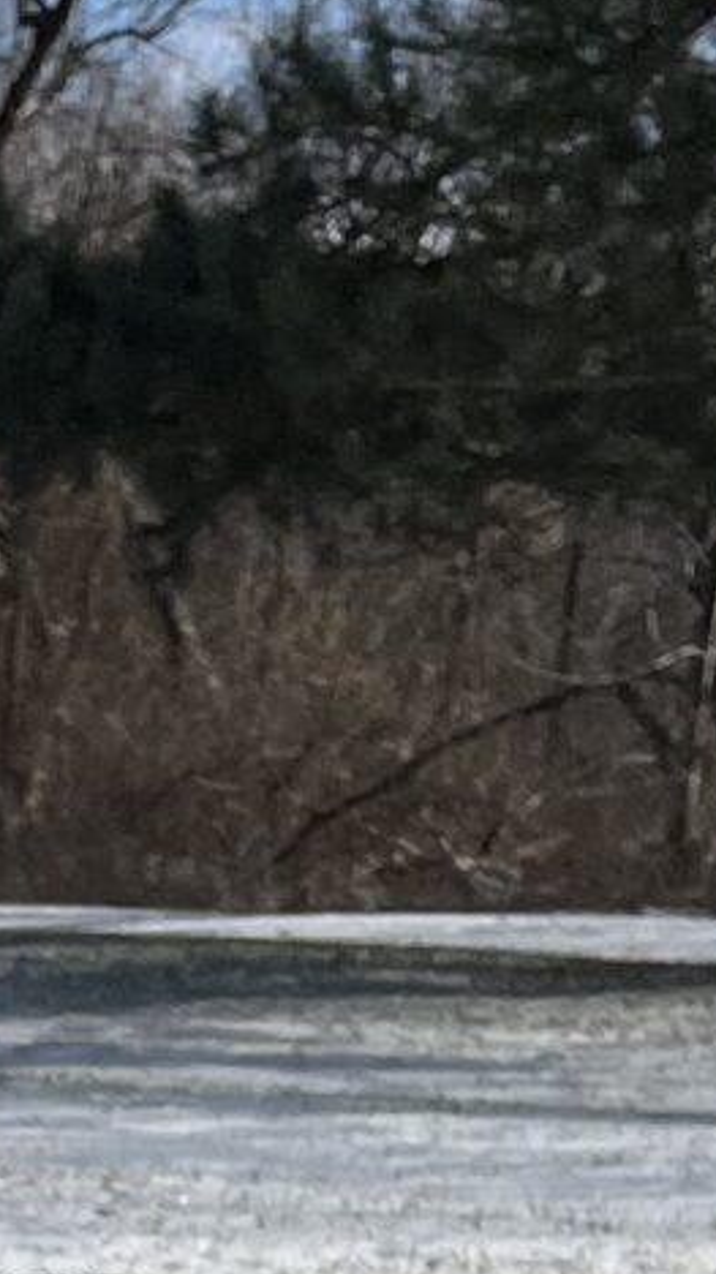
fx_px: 5235
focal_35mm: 155
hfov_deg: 7.4
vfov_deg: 12.3
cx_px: -942
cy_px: 2551
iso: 50
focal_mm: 5.1
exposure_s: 1/7874
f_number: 1.6
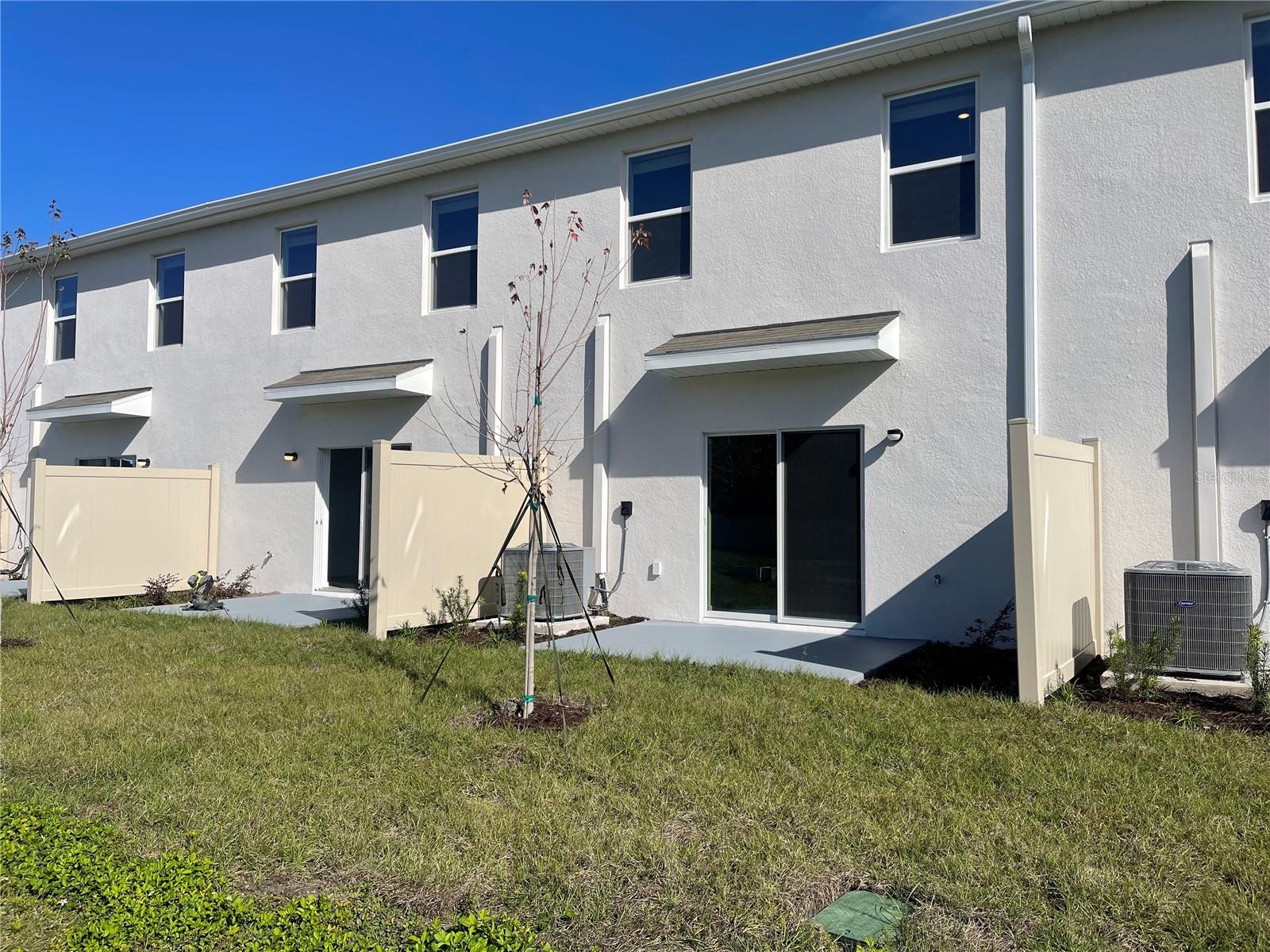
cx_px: 635
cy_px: 476
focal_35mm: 25
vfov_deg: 54.9
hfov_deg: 69.4
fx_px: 917
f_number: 1.6
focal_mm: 5.1
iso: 32
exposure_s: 1/6579
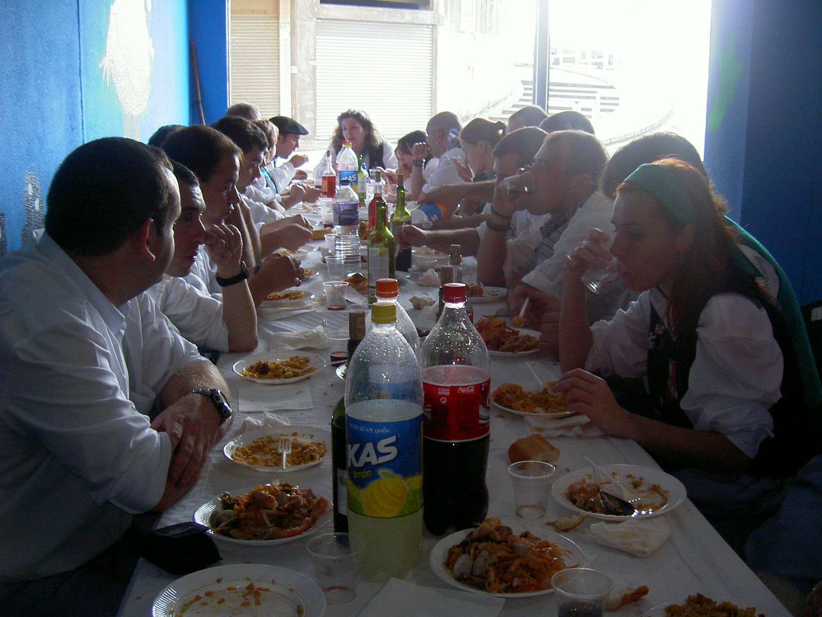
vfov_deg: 36.8
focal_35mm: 39
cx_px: 411
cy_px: 308
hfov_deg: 47.9
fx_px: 926
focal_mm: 8
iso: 100
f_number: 2.8
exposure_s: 1/59.5
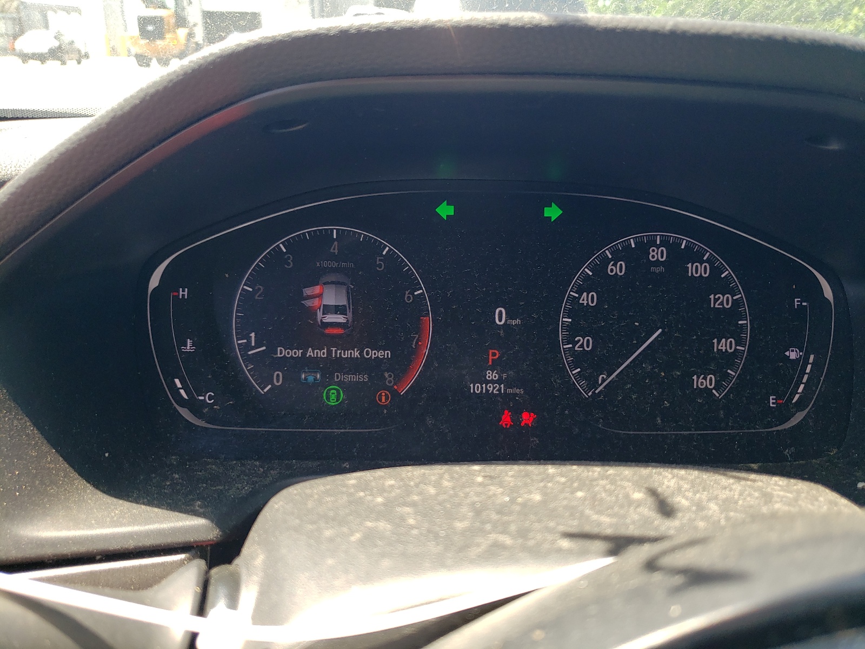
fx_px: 650
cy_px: 324
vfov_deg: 53.1
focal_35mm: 26
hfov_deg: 67.3
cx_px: 432
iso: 50
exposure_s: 1/250
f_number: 1.5
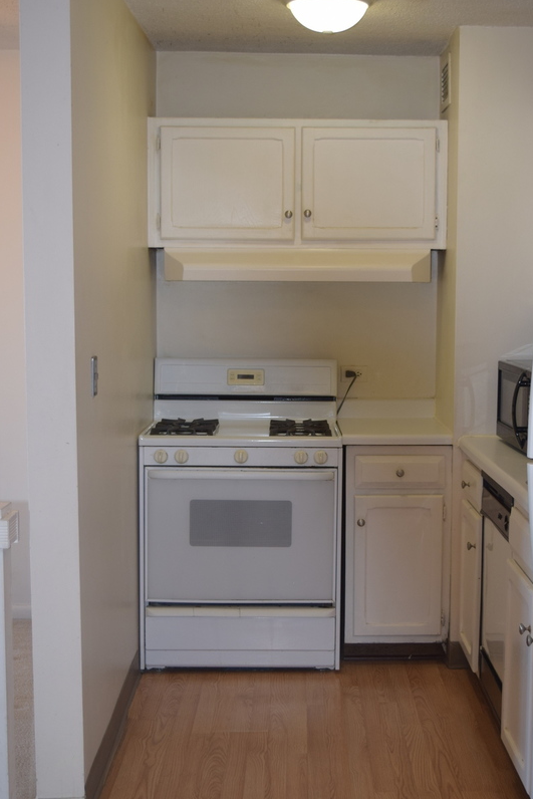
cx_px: 335
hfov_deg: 23.7
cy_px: 418
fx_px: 1265
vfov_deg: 35.0
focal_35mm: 57
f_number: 4.2
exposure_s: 1/60
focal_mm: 28
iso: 400
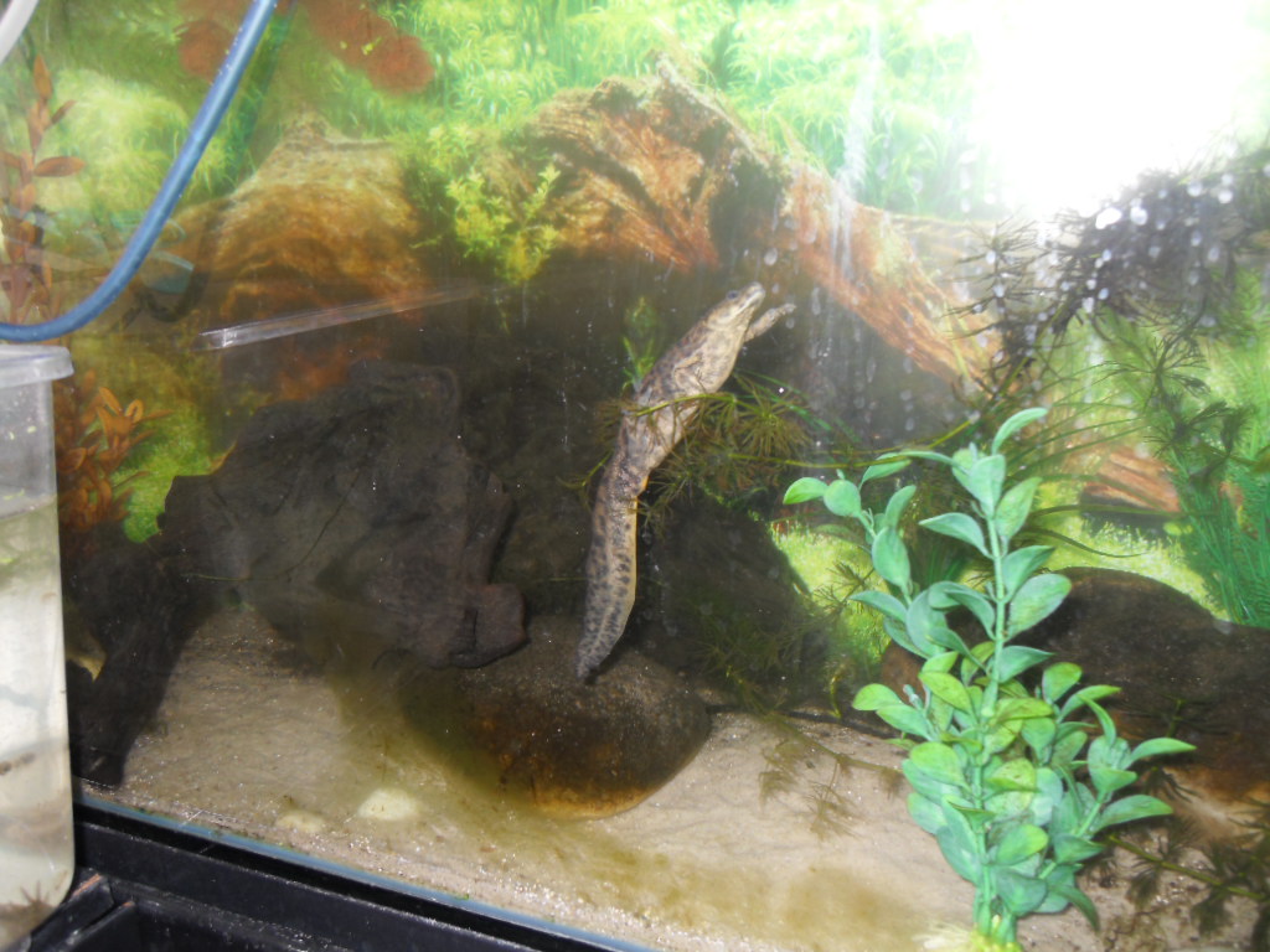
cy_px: 476
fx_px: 1027
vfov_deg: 49.7
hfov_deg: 63.4
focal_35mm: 28
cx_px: 635
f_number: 2.8
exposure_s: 1/45
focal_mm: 6
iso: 200
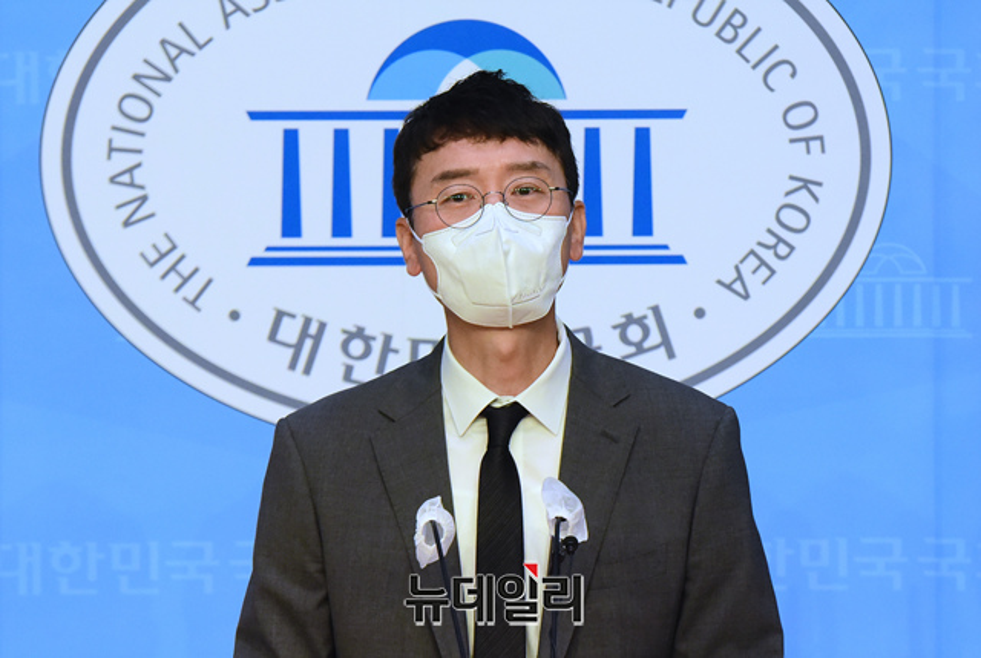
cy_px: 329
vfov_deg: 4.6
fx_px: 8188
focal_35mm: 300
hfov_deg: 6.9
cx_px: 490
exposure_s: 1/250
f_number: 11
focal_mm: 300
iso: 3200
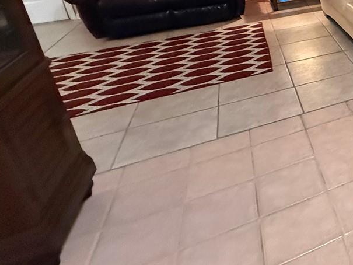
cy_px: 13
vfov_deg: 35.7
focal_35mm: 37
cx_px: 462
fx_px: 377
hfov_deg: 34.6
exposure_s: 1/60
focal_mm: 2.22
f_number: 2.2
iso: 1000
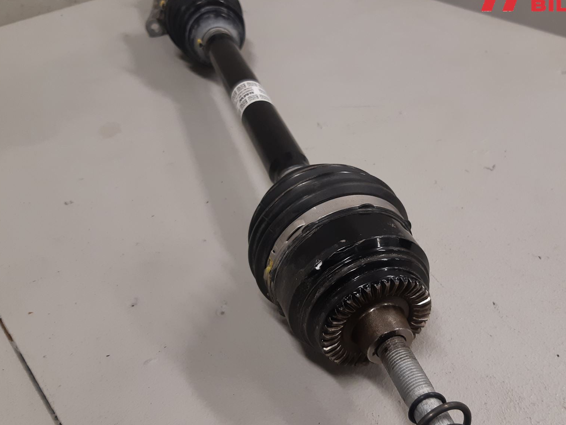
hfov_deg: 52.4
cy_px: 234
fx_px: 572
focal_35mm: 35
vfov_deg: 40.7
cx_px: 329
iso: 80
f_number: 1.7
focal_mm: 3.93
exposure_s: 1/50
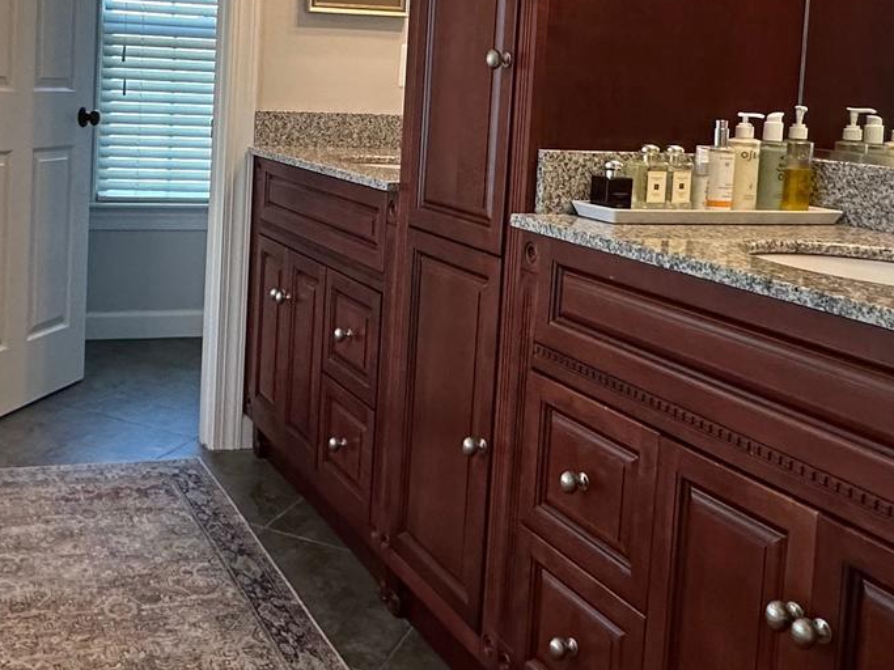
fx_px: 1085
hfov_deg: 43.4
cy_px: 149
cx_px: 223
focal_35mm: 42
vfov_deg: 33.5
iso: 250
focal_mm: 2.22
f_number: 2.2
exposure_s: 1/120
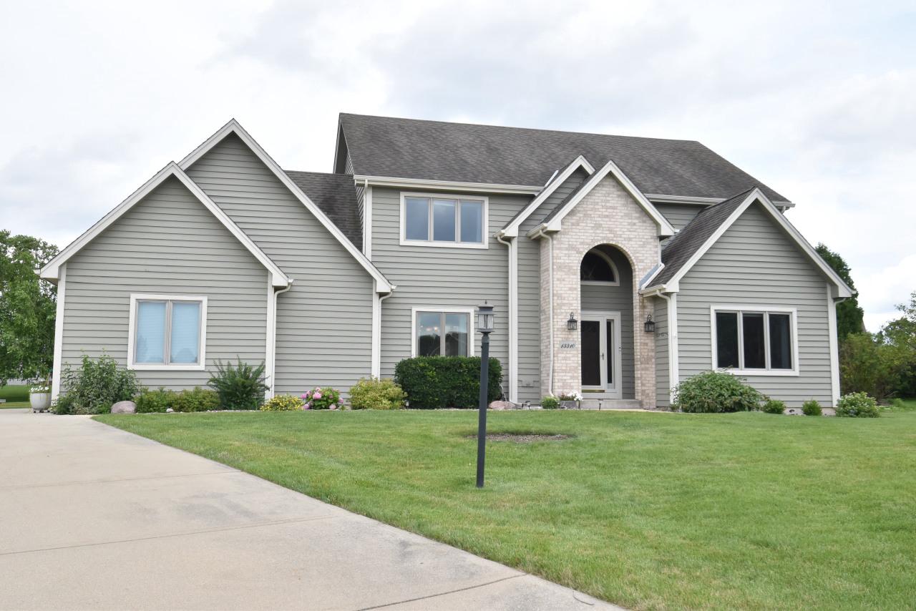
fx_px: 763
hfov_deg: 61.9
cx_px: 458
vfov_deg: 43.6
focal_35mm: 30
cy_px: 306
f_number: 11
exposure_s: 1/500
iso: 800
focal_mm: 20
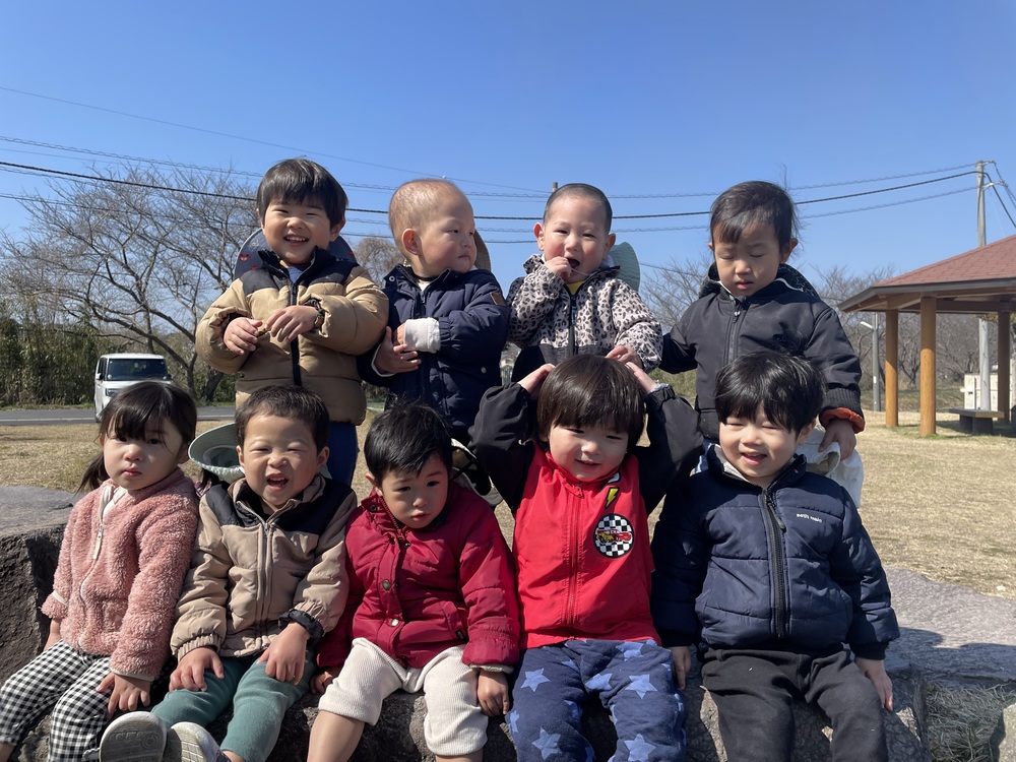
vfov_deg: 53.1
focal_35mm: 26
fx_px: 763
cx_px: 508
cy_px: 381
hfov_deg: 67.3
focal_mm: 4.2
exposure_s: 1/2174
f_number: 1.6
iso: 32
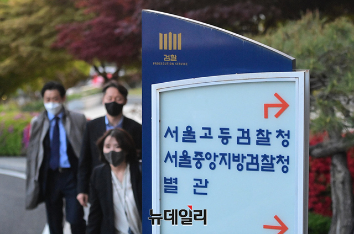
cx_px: 177
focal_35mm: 70
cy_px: 117
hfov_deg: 28.9
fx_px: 687
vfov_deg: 19.4
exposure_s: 1/2500
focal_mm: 70
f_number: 2.8
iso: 10000
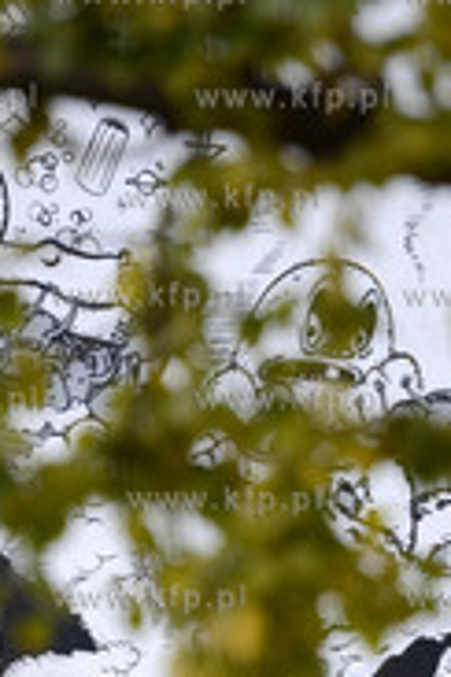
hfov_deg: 2.1
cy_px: 695
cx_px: 172
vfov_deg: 3.2
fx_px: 12289
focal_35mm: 654
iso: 250
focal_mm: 200
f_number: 2.8
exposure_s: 1/1600
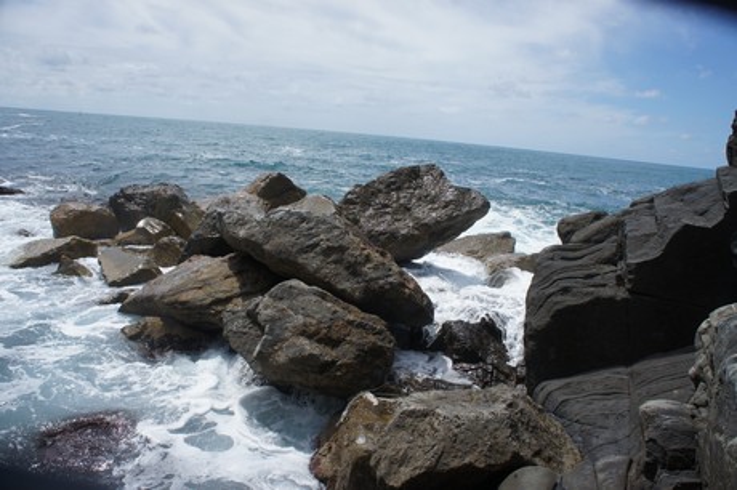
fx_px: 552
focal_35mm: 27
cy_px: 245
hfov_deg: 67.4
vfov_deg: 47.9
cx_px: 368
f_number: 7.1
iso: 200
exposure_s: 1/640
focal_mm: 18
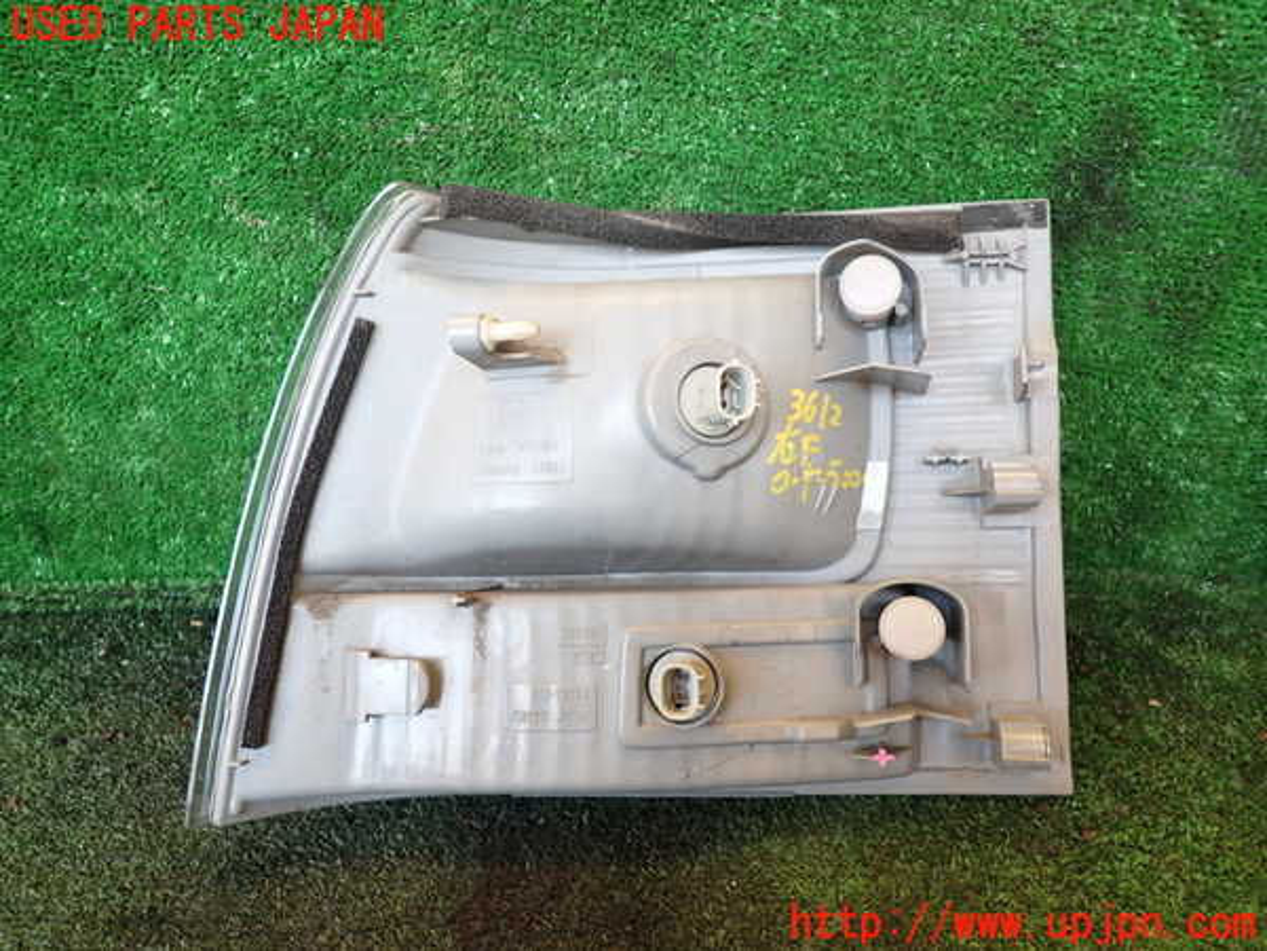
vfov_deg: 54.9
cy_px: 476
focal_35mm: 25
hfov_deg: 69.4
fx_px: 915
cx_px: 634
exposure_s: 1/60
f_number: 2
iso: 160
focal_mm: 4.5
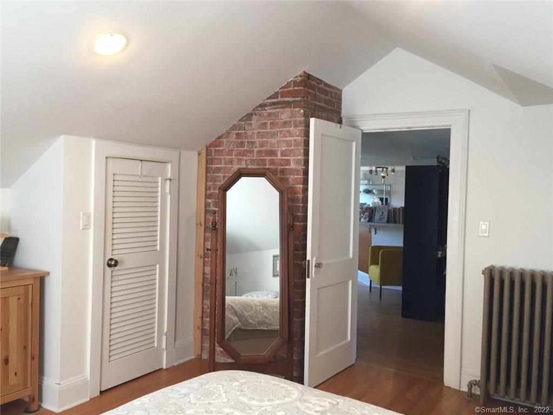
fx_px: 463
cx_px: 276
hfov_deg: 61.6
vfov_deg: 48.3
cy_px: 208
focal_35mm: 29
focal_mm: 4.15
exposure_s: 1/30
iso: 50
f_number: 2.2
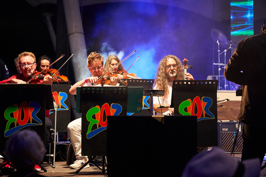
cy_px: 88
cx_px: 133
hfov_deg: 28.8
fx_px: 517
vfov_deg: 19.5
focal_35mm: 70
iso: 2000
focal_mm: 70
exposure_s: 1/250
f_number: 4
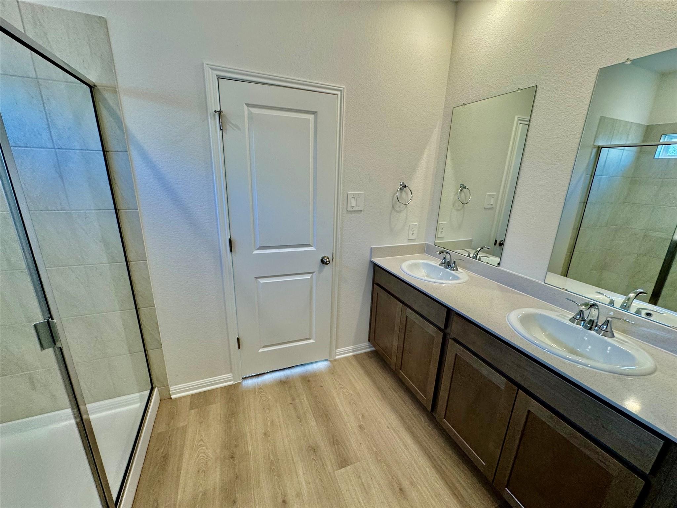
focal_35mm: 14
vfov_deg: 85.7
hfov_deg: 102.1
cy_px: 254
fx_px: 274
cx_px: 338
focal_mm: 2.22
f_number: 2.2
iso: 160
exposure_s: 1/120
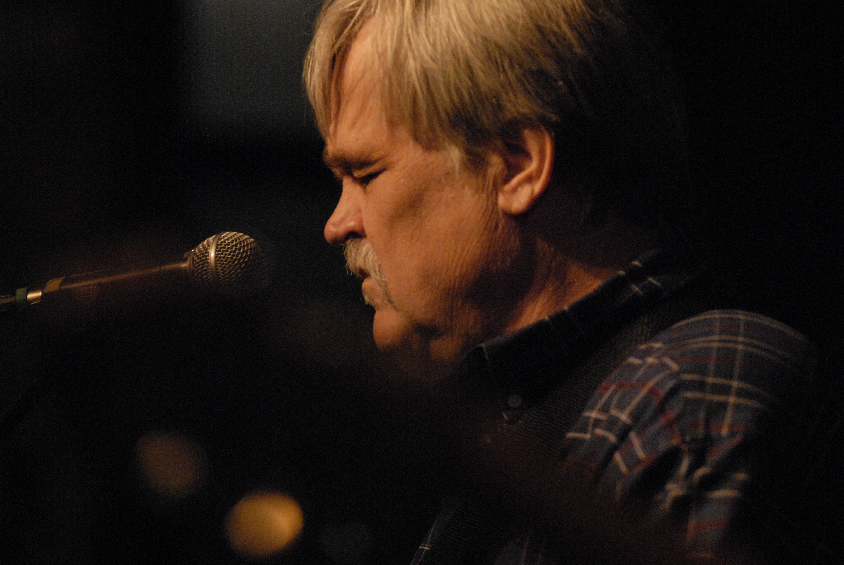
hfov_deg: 11.0
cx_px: 422
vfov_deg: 7.3
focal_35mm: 188
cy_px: 282
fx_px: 4401
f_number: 2.8
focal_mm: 125
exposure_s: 1/25
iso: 1600
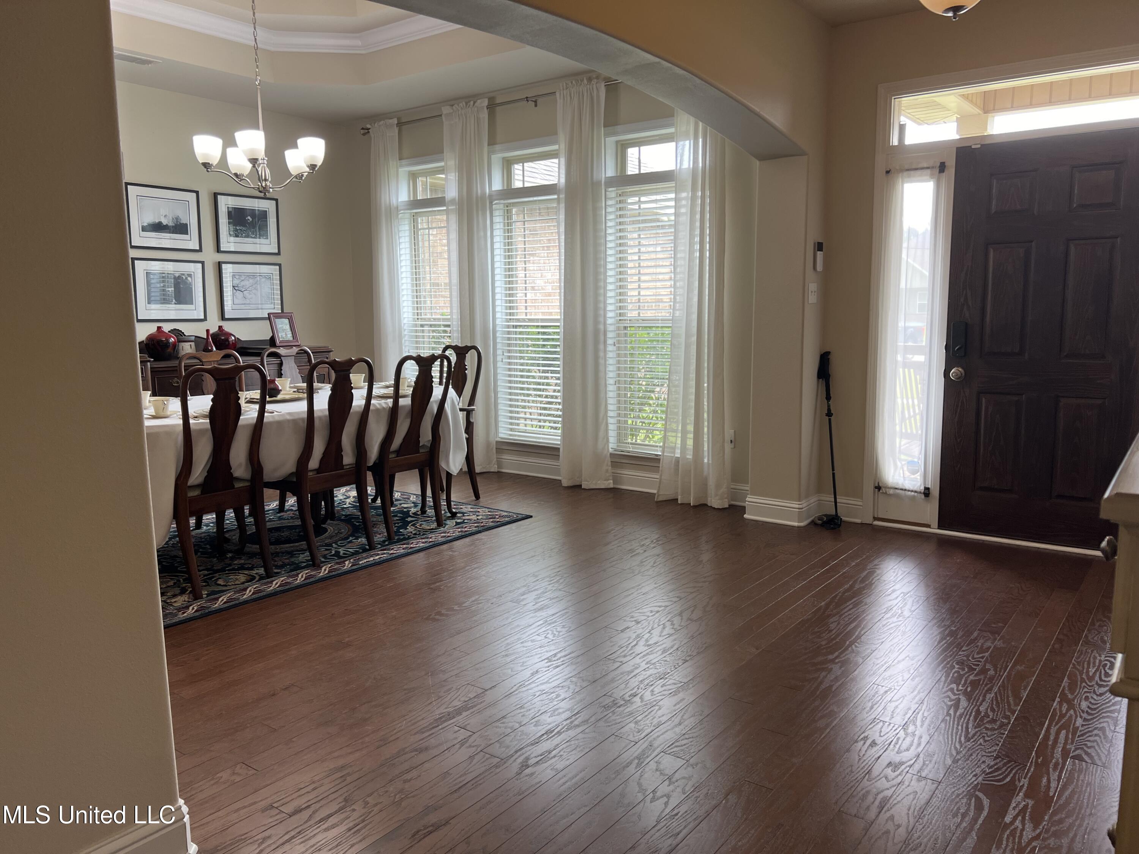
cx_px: 570
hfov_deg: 67.3
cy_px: 427
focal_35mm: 26
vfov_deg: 53.1
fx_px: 856
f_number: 1.5
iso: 64
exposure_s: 1/120
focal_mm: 5.7
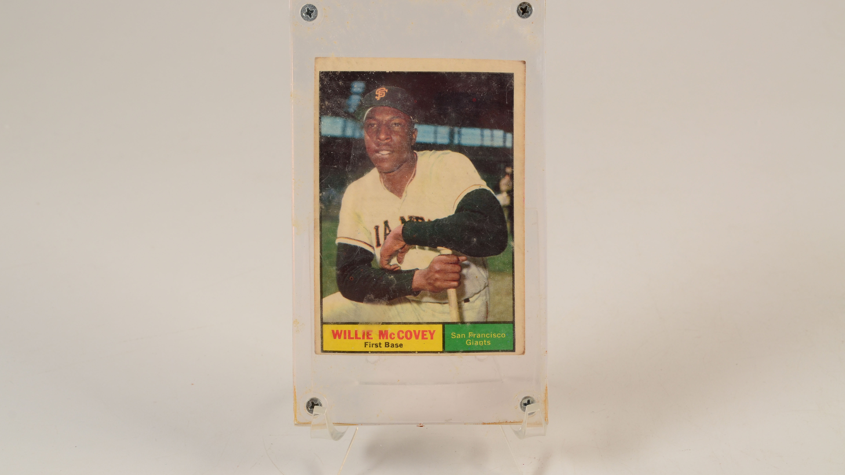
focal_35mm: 63
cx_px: 424
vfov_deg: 19.1
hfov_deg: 33.3
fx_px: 1412
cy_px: 237
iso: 200
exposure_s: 1/160
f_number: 13
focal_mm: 40
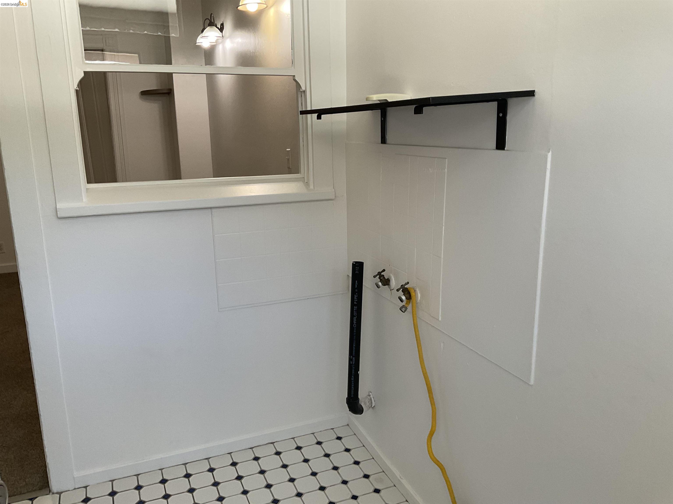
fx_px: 564
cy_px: 252
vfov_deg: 48.2
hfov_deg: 61.7
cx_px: 336
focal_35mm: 29
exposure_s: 1/120
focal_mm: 3
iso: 64
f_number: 1.8
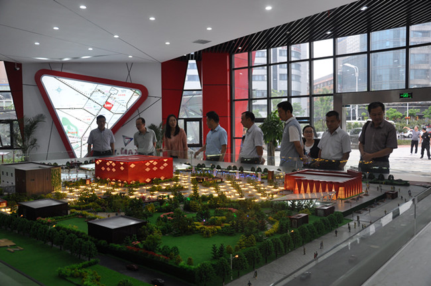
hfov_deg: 59.6
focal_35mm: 32
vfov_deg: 41.6
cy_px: 143
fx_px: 376
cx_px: 216
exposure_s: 1/100
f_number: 5
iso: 400
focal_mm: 21
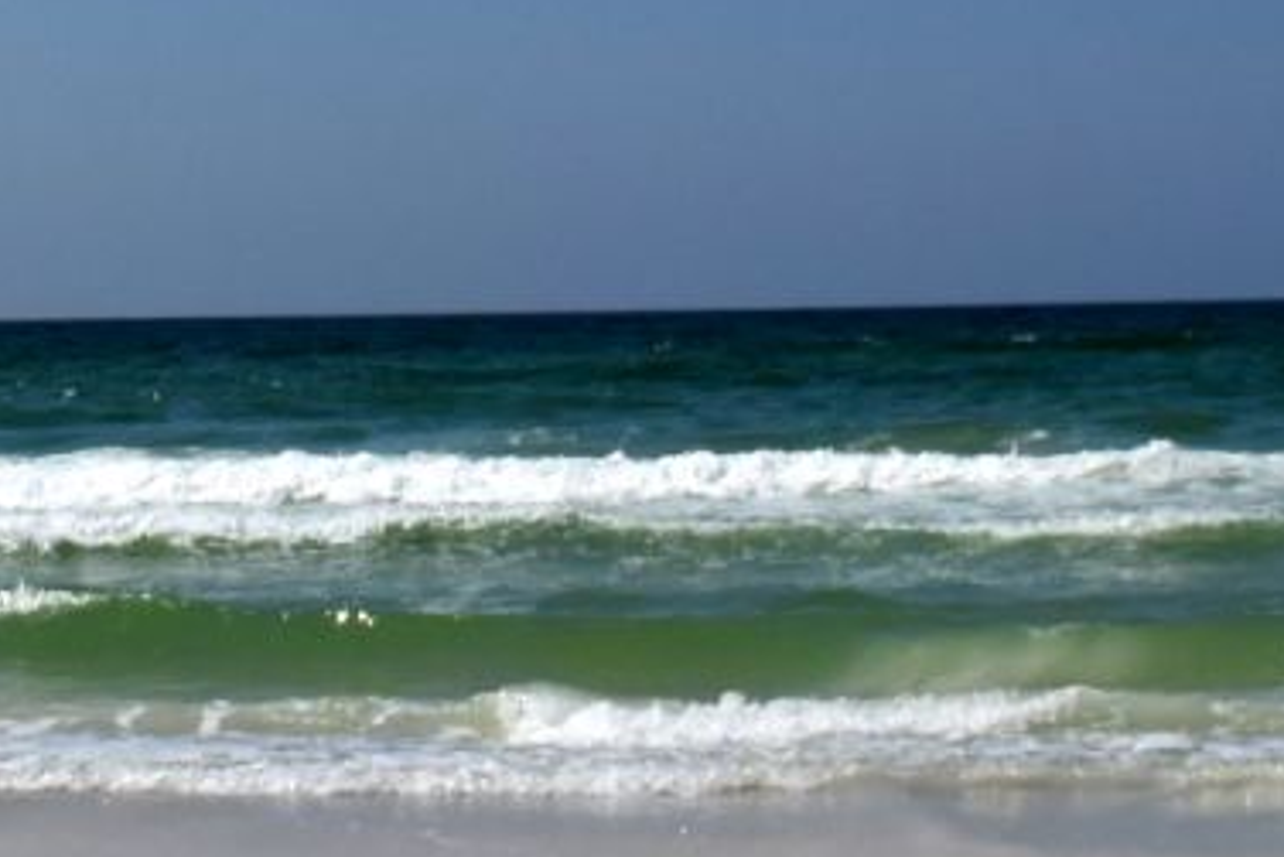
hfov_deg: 14.0
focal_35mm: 147
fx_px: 5245
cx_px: 700
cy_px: -60
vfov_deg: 9.3
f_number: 3.5
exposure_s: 1/4000
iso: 160
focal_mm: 10
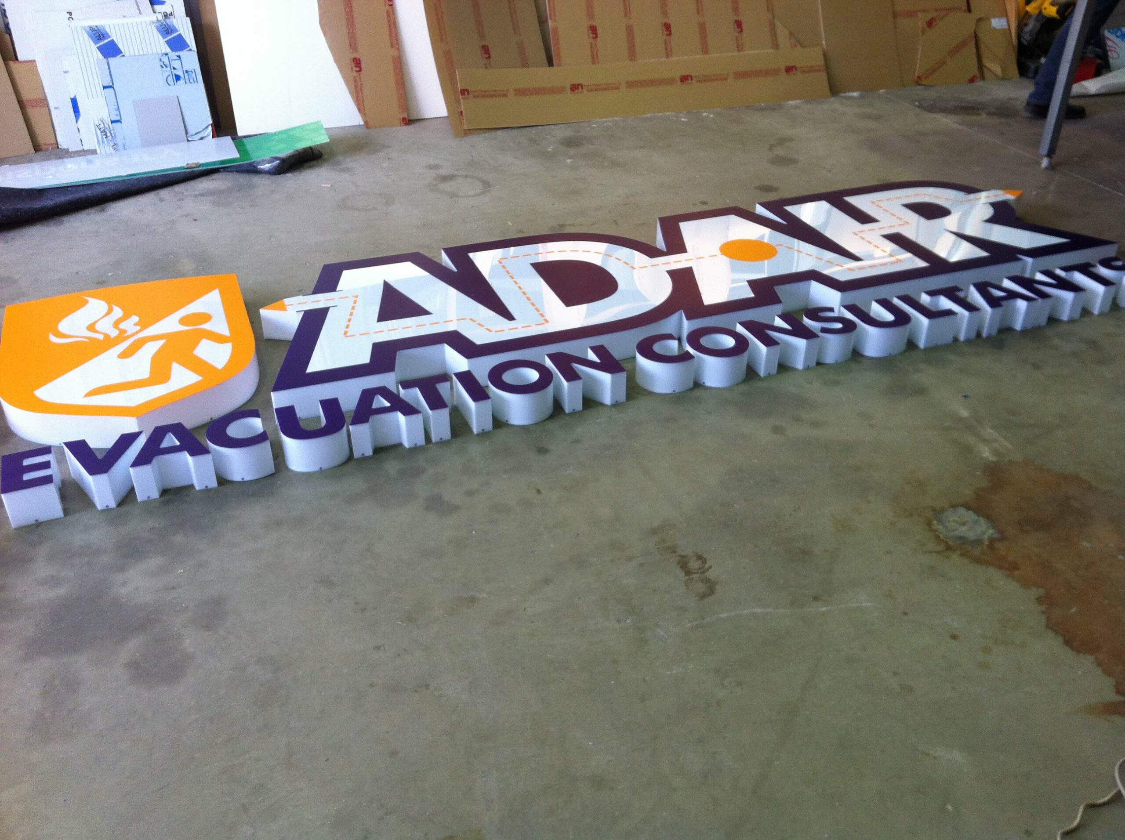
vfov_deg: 40.6
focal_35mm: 35
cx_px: 562
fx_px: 1136
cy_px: 420
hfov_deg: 52.7
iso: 100
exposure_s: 1/100
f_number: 2.8
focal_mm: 3.85
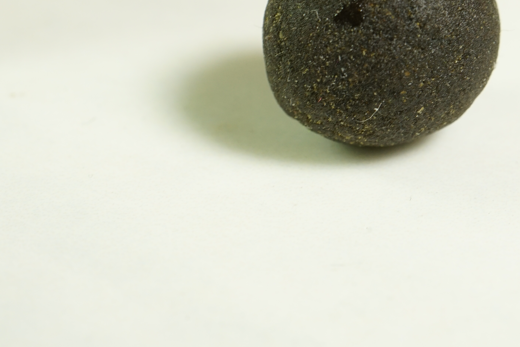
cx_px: 379
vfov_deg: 12.7
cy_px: 21
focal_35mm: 107
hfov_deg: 19.0
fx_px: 1545
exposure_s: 1/30
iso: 640
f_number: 10
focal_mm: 50
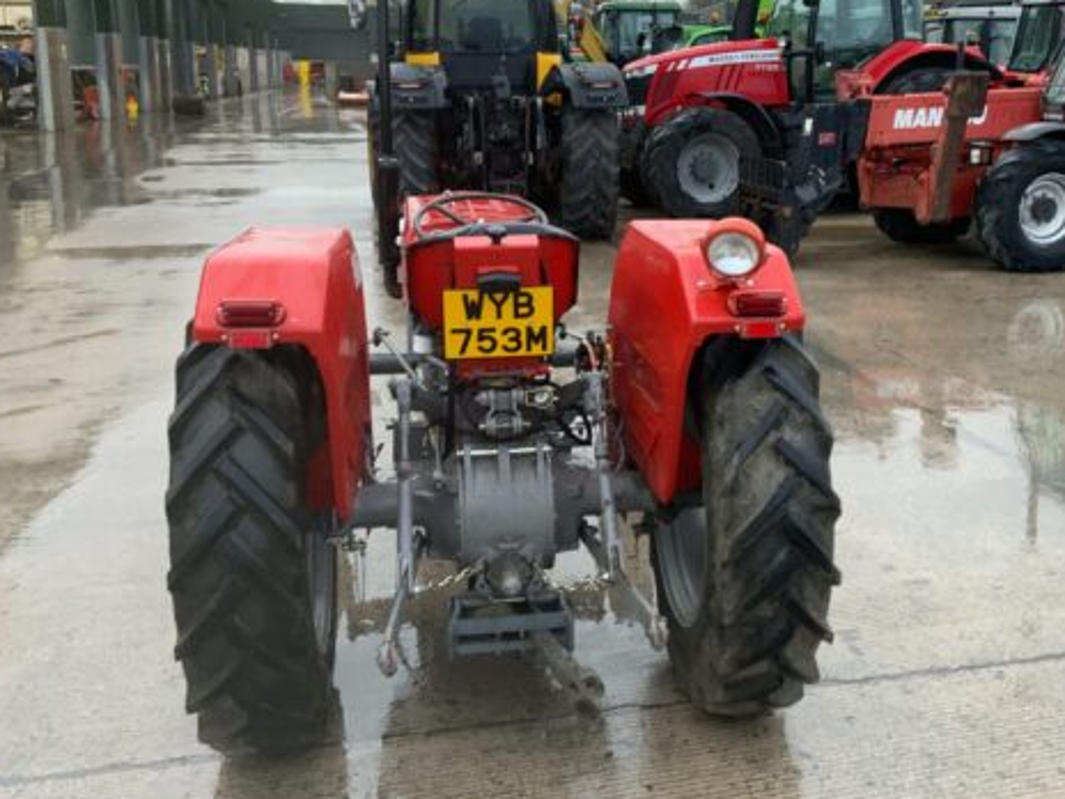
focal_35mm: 40
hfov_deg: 46.7
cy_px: 351
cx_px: 599
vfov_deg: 35.9
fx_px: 1231
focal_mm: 3
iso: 125
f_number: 1.8
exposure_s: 1/60
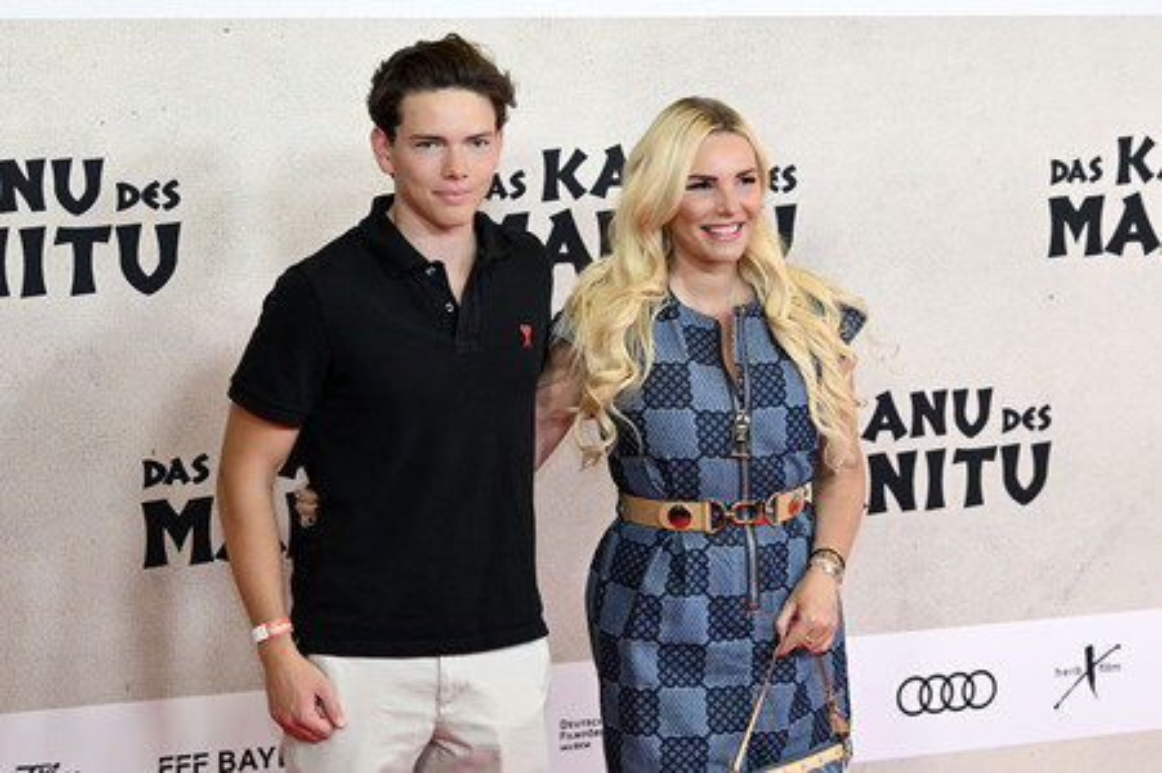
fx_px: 2419
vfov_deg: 18.2
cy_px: 386
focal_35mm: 75
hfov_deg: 27.0
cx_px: 581
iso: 1000
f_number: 5.6
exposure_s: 1/160
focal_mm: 75
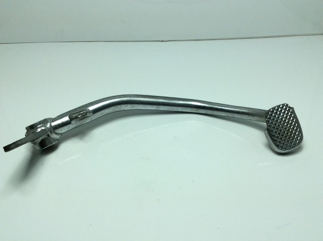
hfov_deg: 56.9
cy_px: 120
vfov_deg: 44.0
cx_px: 162
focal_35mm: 32
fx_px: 298
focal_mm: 3.3
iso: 32
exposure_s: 1/673
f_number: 2.4
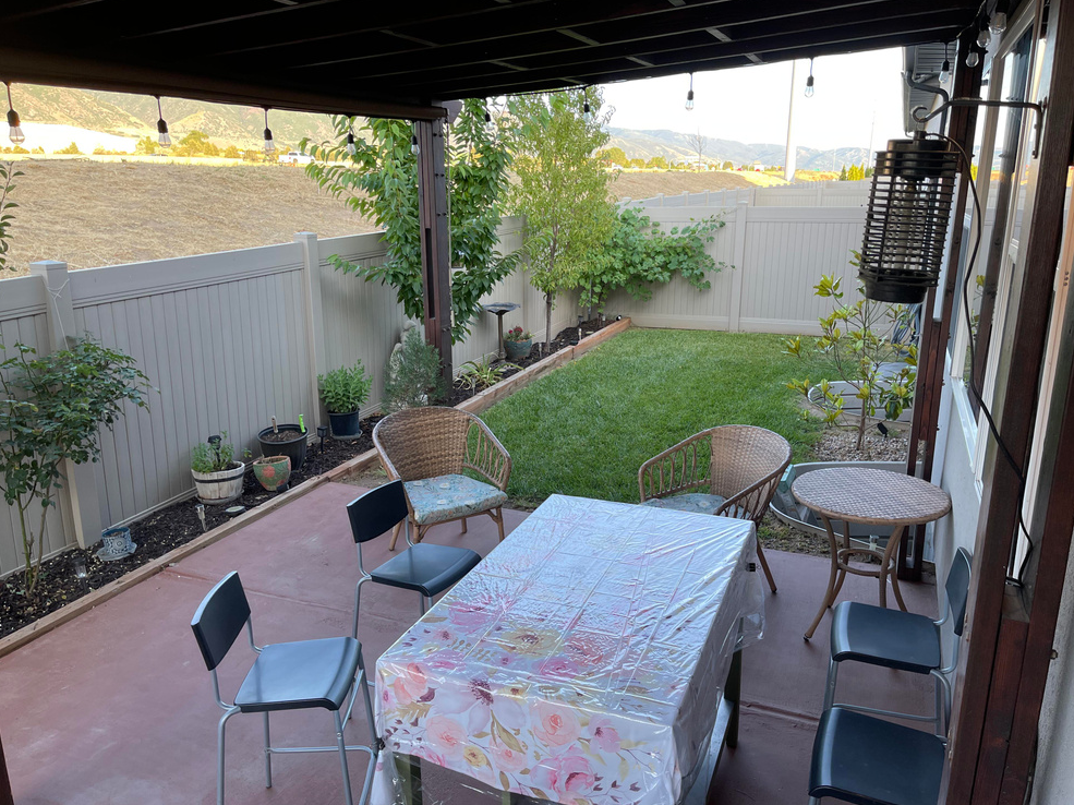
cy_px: 396
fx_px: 806
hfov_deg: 67.3
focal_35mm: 26
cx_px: 555
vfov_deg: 53.0
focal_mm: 5.1
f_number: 1.6
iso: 40
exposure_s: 1/121
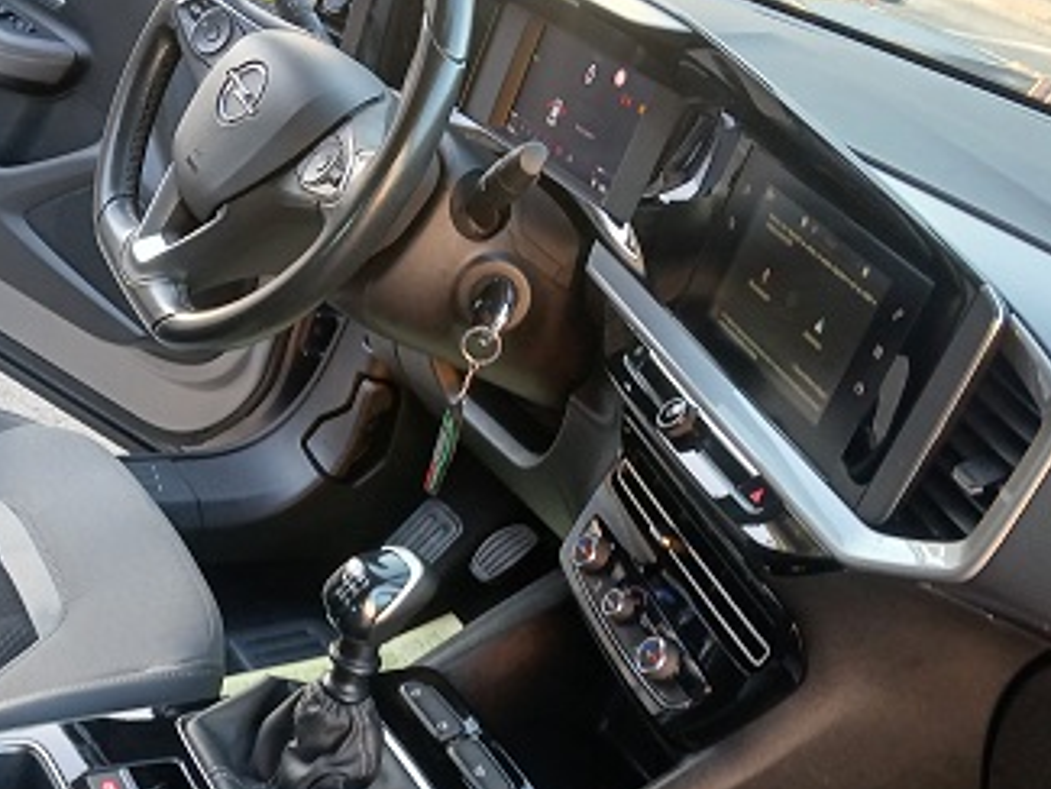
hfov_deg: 38.8
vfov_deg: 30.1
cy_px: 530
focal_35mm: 48
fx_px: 1458
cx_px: 288
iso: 100
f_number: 1.8
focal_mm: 3.98
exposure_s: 1/50
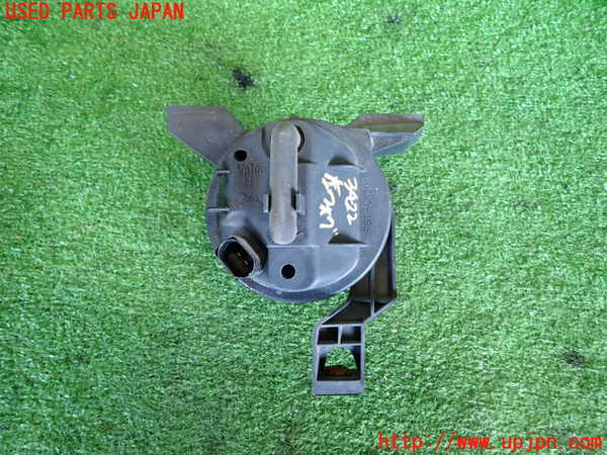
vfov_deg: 54.9
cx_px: 304
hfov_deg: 69.4
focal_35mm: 25
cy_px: 228
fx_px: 438
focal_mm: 4.5
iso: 200
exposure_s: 1/30
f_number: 2
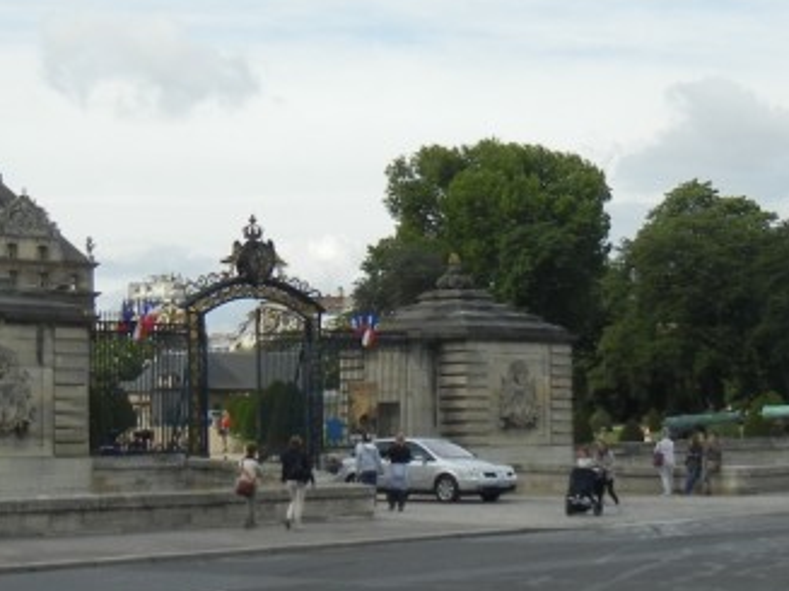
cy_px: 350
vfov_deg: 15.7
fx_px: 2142
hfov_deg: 20.9
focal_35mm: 94
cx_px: 422
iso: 160
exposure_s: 1/422
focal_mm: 5.4
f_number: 7
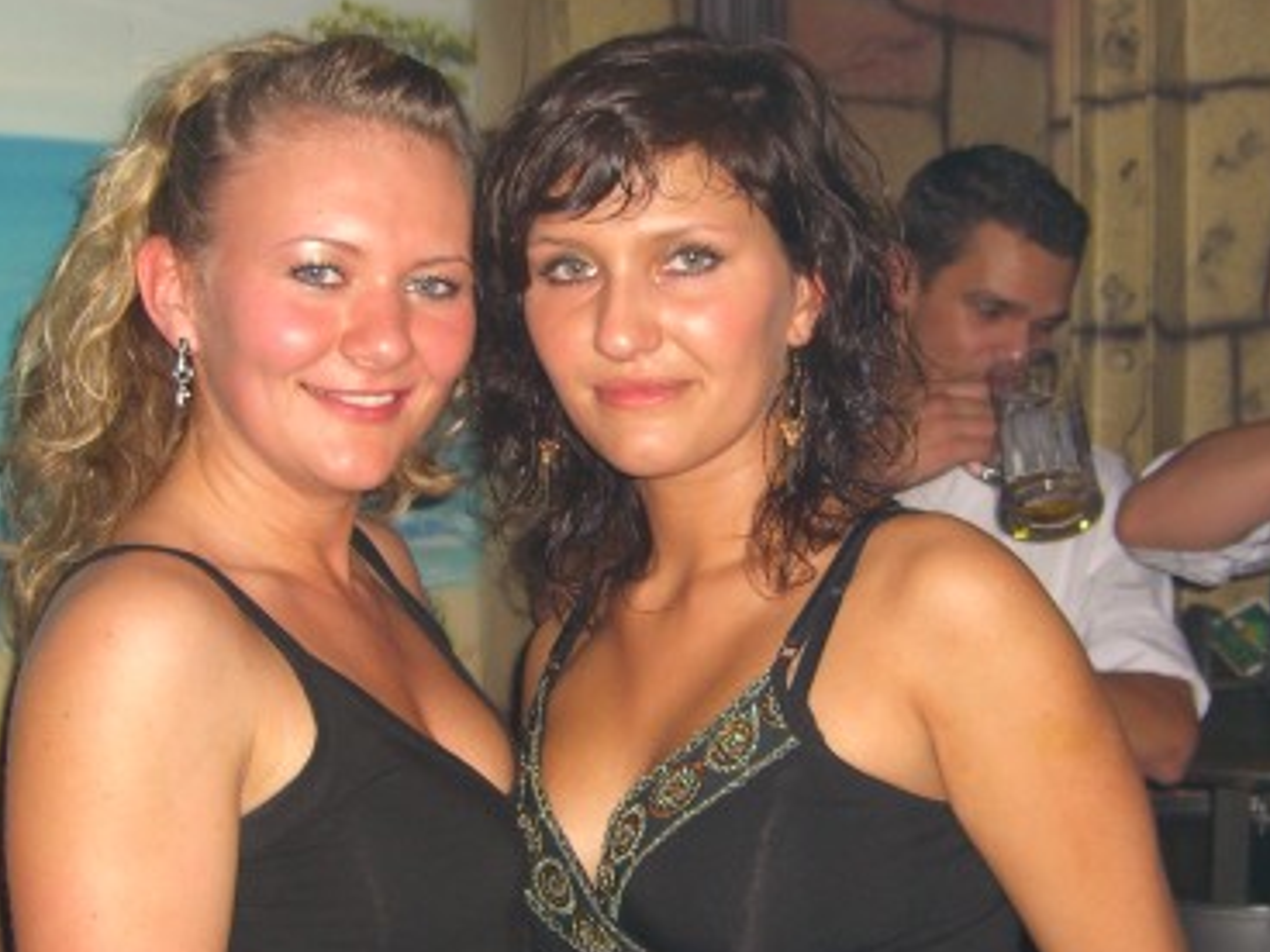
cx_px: 690
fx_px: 2275
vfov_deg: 23.6
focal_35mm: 62
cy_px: 545
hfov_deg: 31.2
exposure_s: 1/60
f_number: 2.8
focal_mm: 7.9
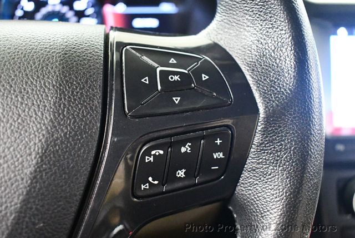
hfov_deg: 48.4
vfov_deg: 33.5
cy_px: 119
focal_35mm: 40
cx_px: 178
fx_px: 395
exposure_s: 1/60
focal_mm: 20
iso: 11400
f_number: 3.5
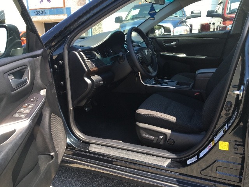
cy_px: 94
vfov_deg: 48.2
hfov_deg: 61.7
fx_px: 209
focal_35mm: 29
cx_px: 124
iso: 25
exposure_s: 1/175
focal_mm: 4.15
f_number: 2.2
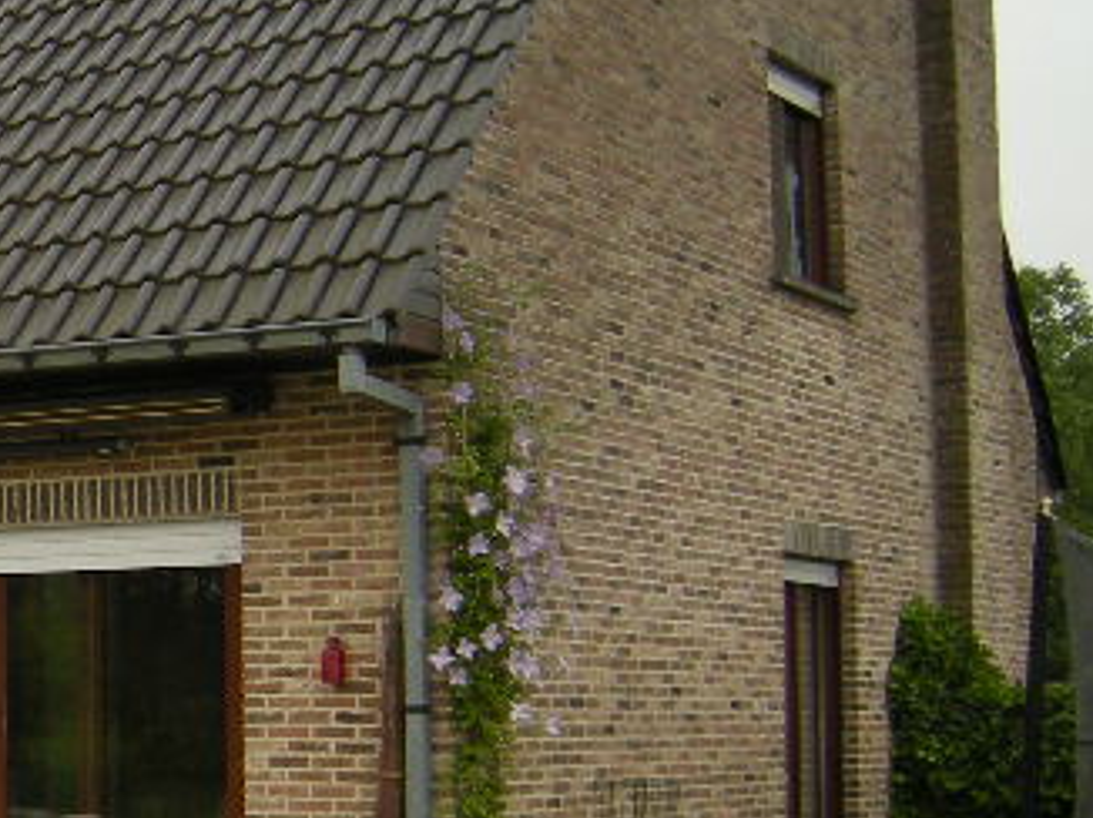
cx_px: -557
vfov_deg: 16.7
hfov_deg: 19.4
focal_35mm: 88
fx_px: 2777
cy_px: 577
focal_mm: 4.7
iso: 91
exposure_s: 1/327
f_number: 2.8
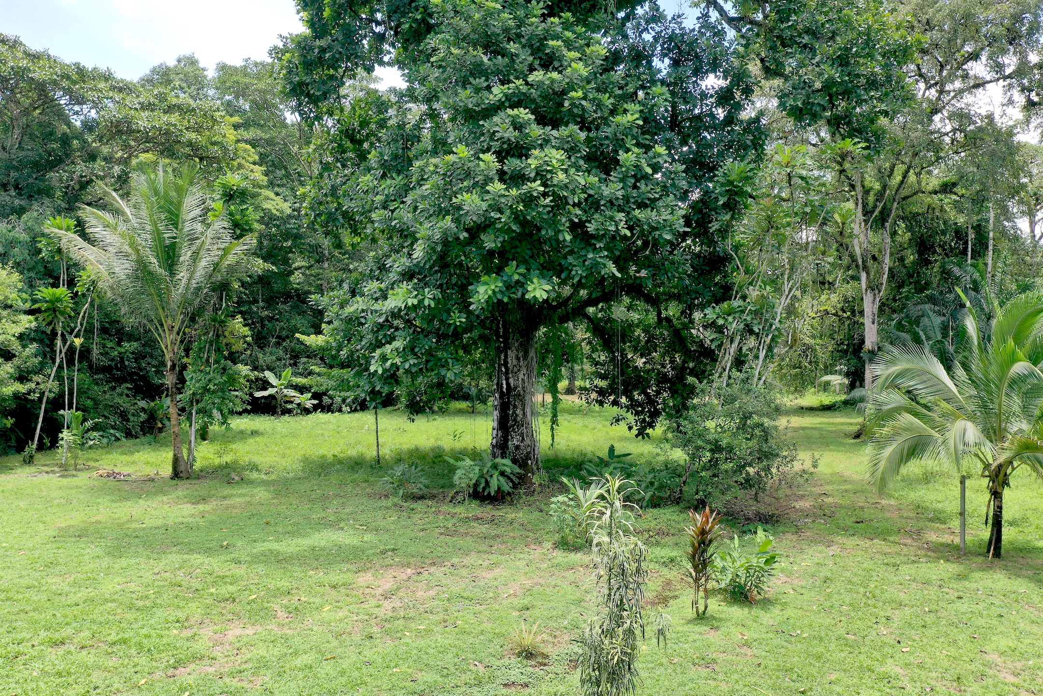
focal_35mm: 28
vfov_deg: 46.4
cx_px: 522
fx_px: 811
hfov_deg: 65.5
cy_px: 348
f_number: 5
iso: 100
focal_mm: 10.26
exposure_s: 1/240
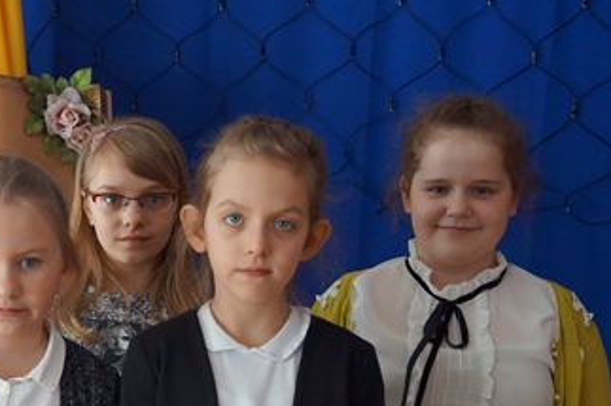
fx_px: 1323
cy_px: 399
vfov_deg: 17.1
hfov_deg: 24.8
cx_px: -2
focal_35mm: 78
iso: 400
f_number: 4
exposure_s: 1/160
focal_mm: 24
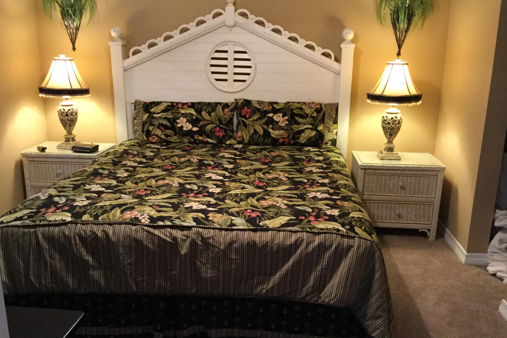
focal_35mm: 33
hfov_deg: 57.2
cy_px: 165
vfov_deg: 40.0
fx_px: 465
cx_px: 254
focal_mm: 3.3
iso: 200
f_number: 2.4
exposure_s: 1/15
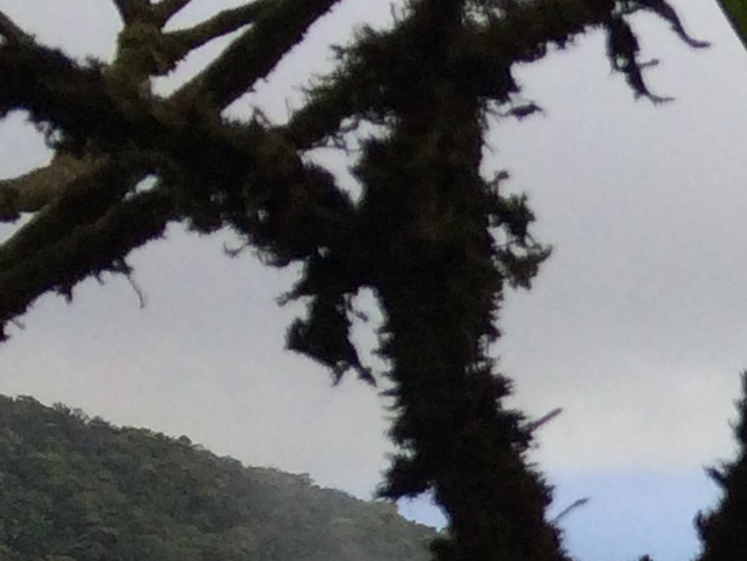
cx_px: 2109
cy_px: 1308
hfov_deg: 9.5
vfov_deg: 8.0
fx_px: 3713
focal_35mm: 172
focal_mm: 4.15
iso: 32
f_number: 2.2
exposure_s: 1/1520
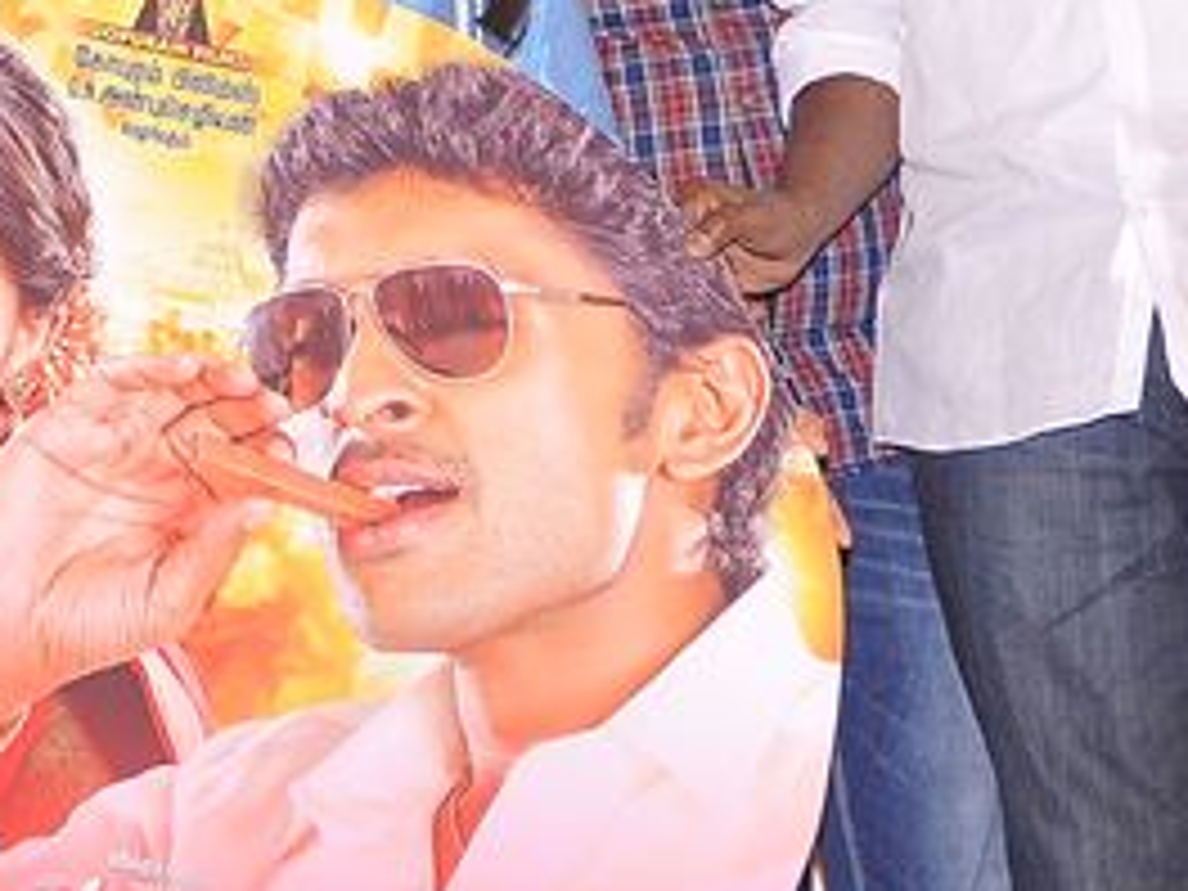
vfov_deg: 8.3
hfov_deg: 11.0
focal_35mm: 179
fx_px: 6143
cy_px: 14
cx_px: 468
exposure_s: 1/30
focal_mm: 32
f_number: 5.6
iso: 400
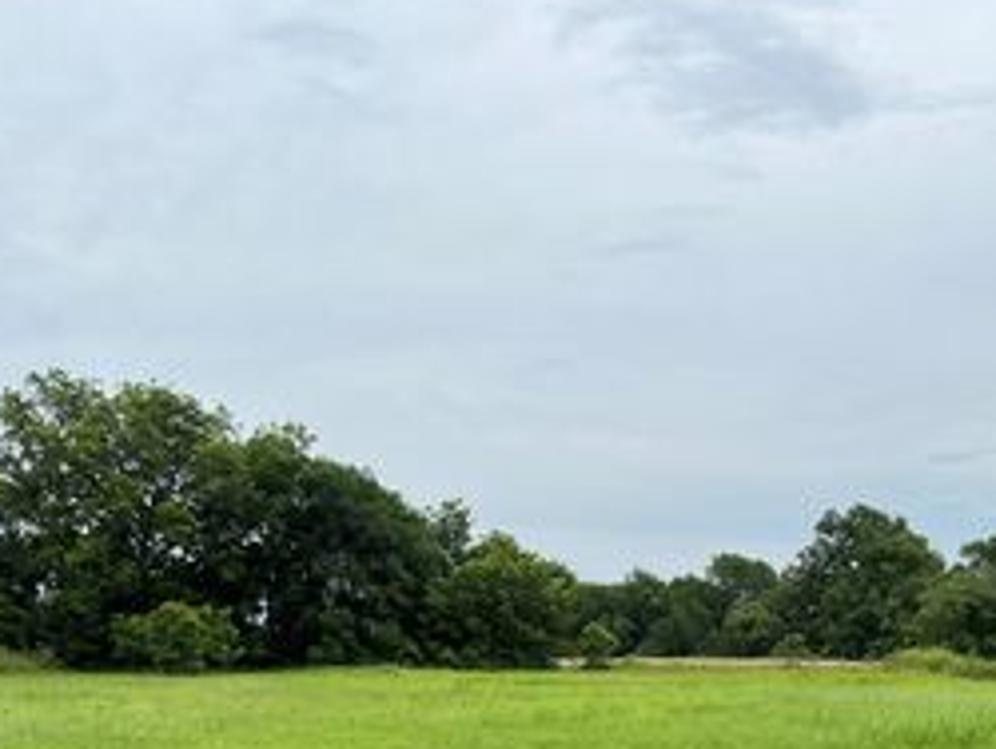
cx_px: 681
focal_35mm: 52
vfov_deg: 27.0
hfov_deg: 36.3
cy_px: 691
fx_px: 1498
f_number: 1.5
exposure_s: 1/4274
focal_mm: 5.7
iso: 50
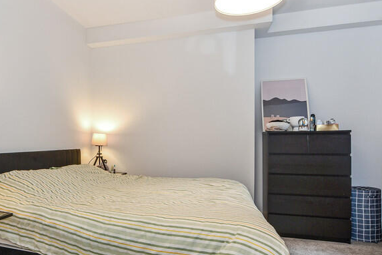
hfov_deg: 69.3
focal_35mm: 25
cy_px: 140
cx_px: 125
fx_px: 265
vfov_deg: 51.3
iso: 400
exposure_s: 1/15
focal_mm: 14
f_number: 7.1
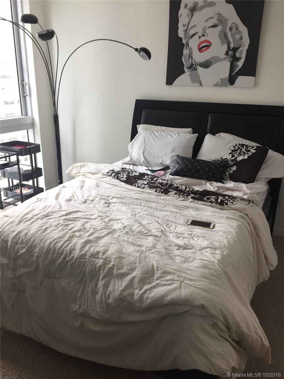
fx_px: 317
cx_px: 142
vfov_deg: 61.7
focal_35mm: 29
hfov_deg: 48.2
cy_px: 190
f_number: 2.2
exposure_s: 1/120
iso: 50
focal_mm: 4.15
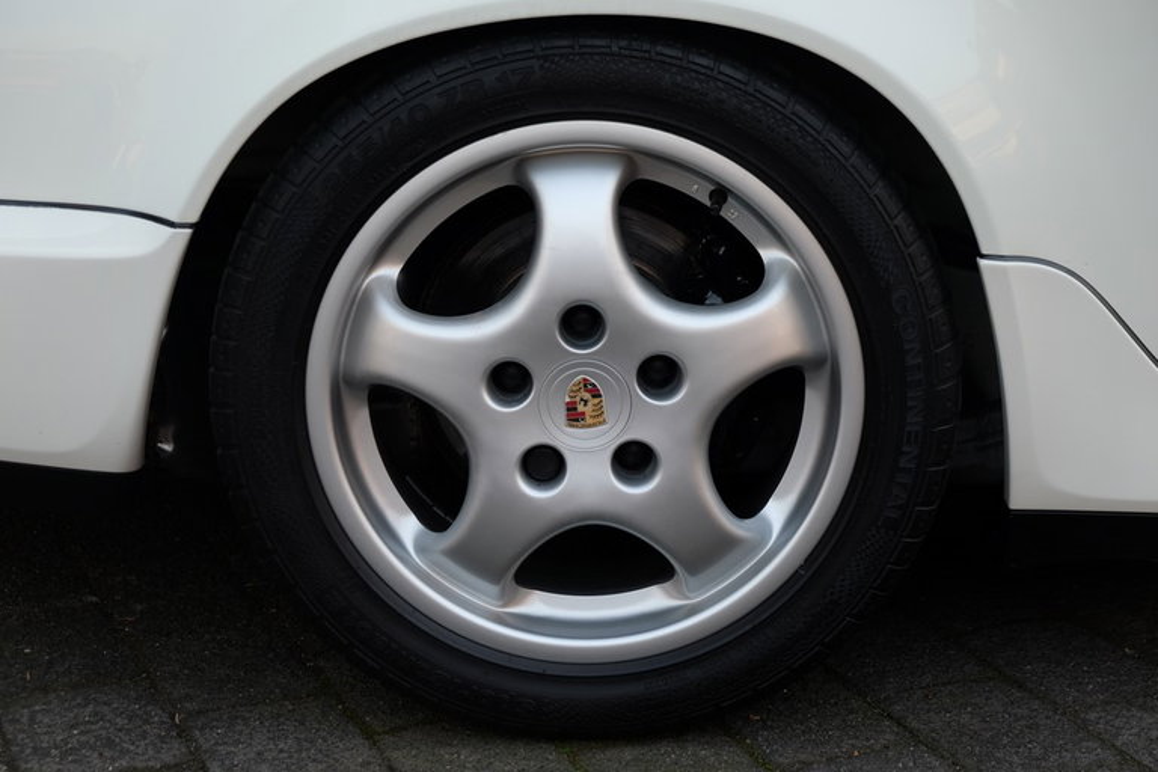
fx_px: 1962
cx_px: 579
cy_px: 386
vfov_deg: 22.3
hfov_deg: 32.9
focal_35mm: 61
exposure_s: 1/100
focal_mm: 40.7
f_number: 4
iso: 200
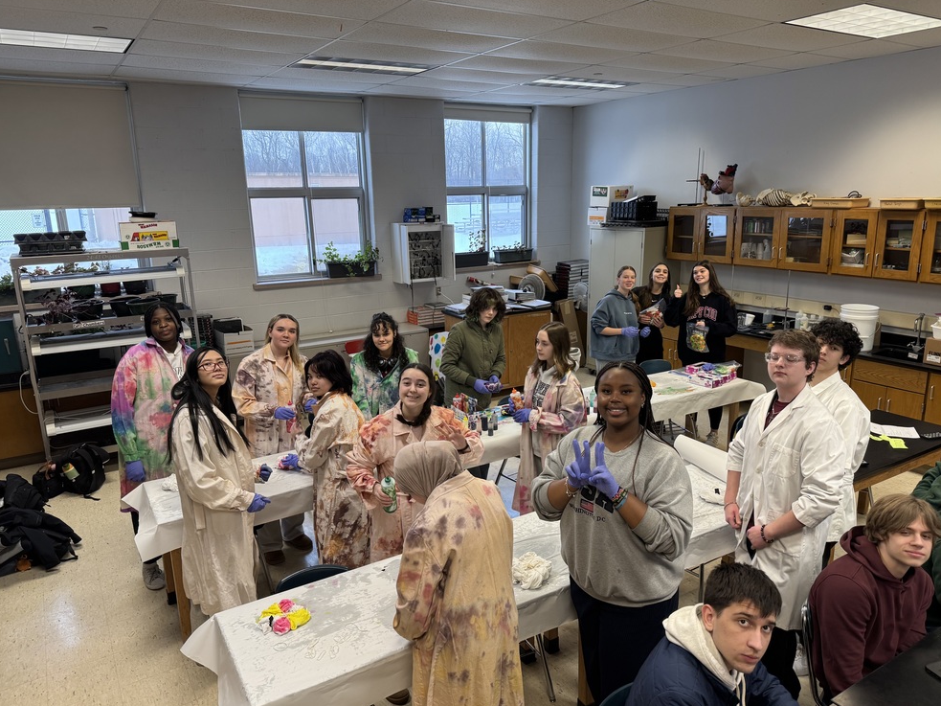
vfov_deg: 54.9
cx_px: 485
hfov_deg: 69.4
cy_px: 350
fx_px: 680
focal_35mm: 25
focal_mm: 6.76
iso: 100
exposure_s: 1/60
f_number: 1.78
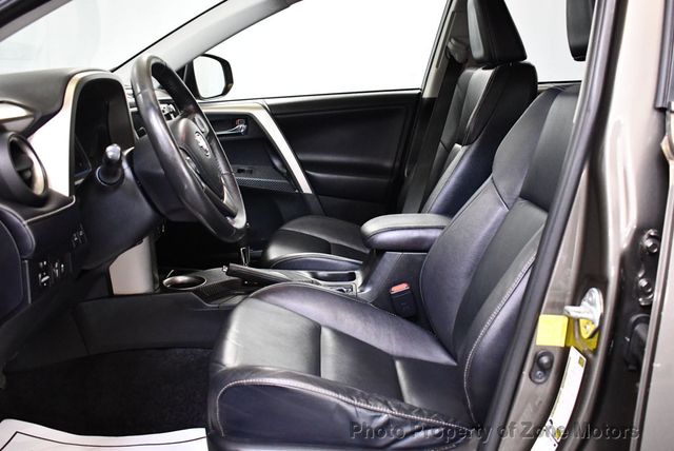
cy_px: 226
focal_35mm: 36
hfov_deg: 53.1
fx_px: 675
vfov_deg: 36.9
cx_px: 337
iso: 3200
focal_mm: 18
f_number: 3.5
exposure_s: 1/125
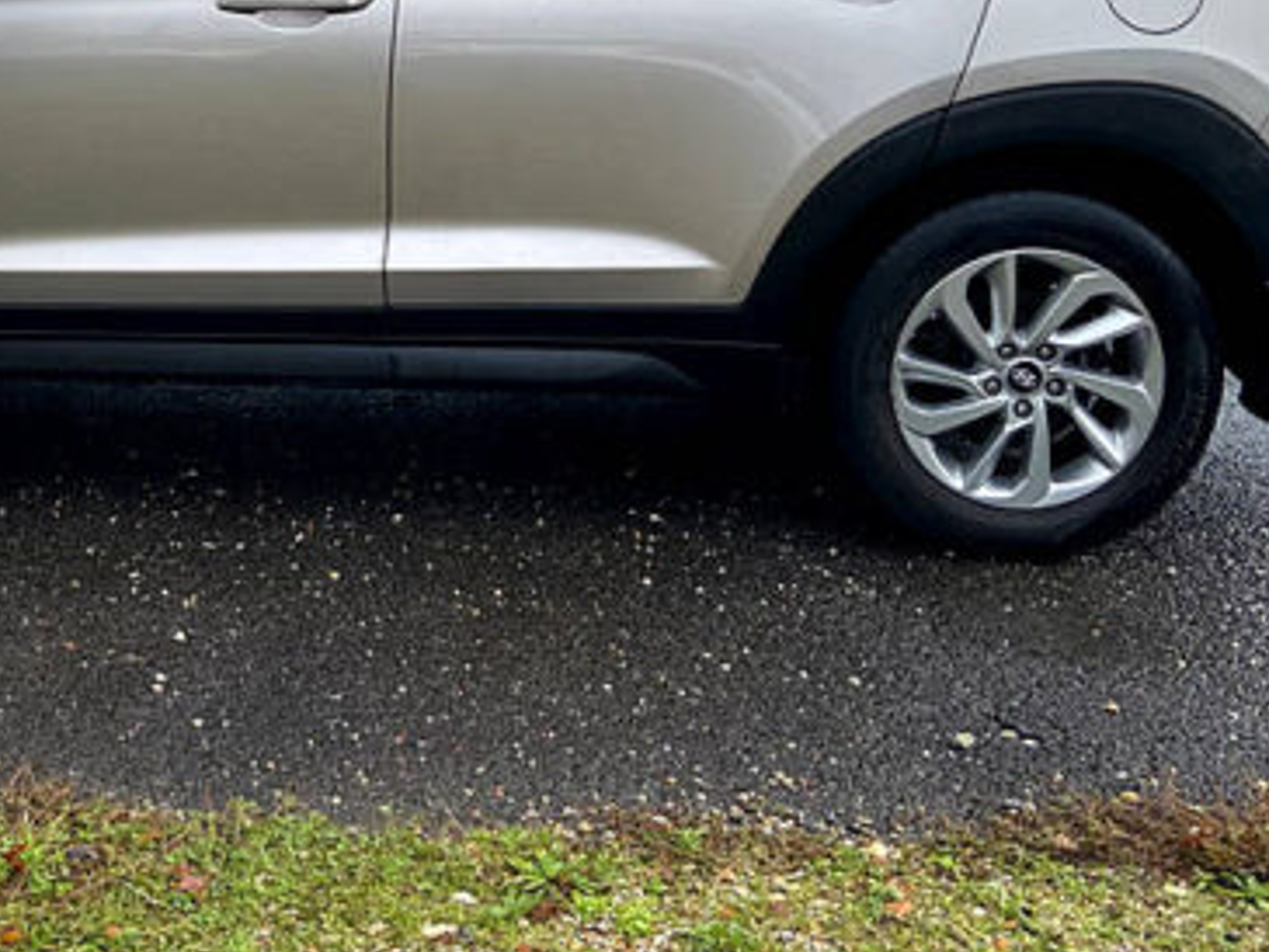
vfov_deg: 24.9
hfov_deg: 33.3
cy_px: 97
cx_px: 365
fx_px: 2090
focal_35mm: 57
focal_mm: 4.25
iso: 32
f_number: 1.8
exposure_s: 1/1447
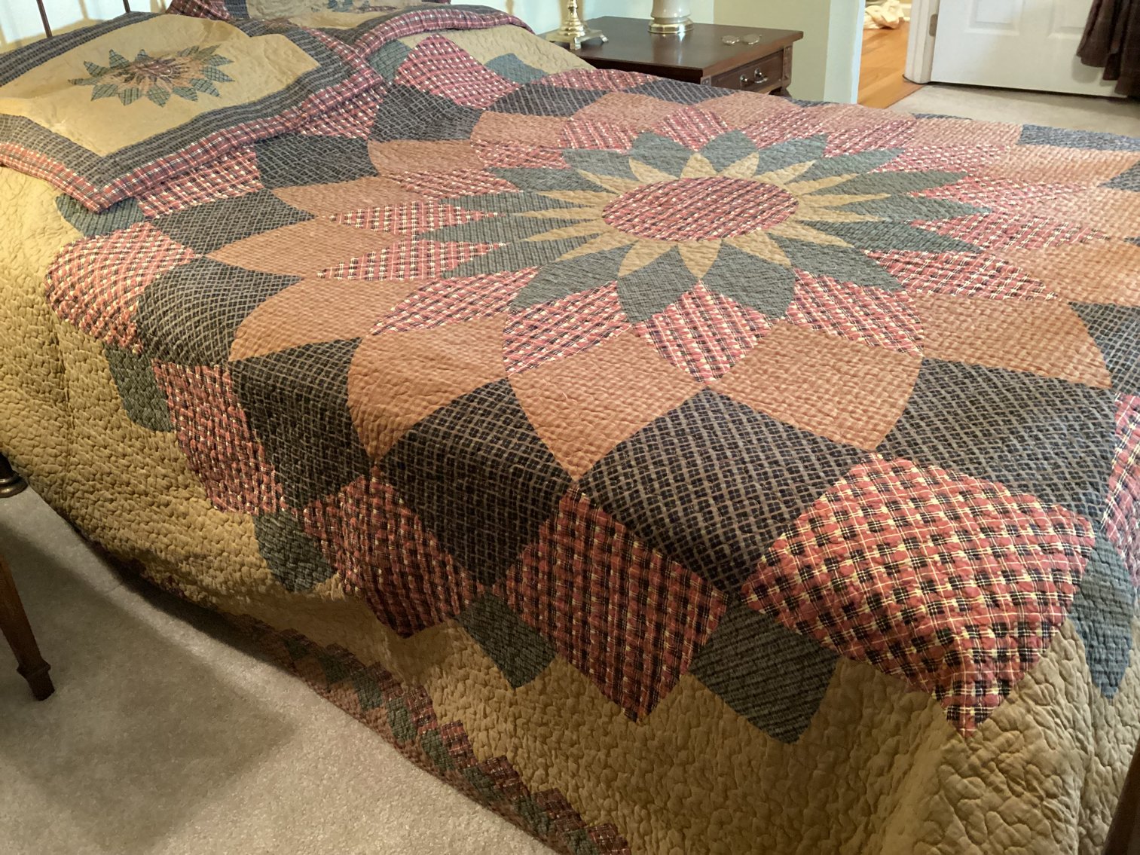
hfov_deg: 58.3
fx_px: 1021
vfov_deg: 45.4
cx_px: 570
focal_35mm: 31
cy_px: 428
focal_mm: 3.3
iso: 640
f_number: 2.4
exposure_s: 1/30
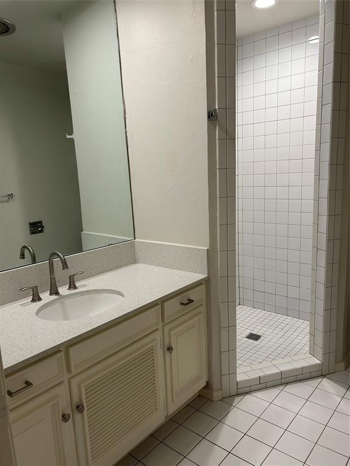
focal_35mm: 26
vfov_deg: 67.3
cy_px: 233
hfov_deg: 53.1
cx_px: 175
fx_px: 351
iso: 100
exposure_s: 1/120
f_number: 1.5
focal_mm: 5.7
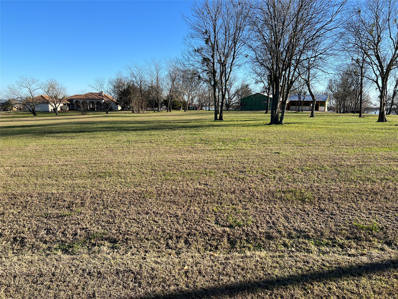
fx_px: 299
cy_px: 150
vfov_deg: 53.1
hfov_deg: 67.3
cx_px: 199
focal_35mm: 26
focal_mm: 5.7
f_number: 1.5
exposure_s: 1/2008
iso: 50
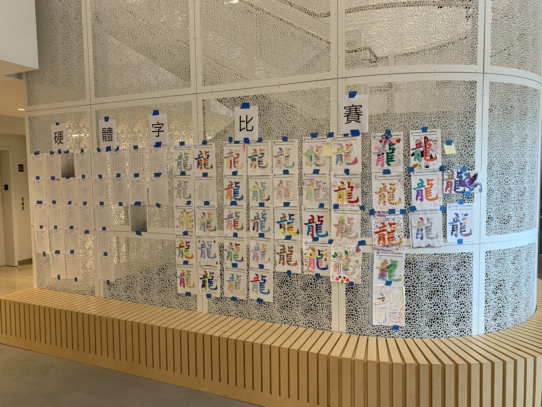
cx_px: 271
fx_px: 407
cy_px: 204
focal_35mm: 26
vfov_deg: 53.1
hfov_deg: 67.3
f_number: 1.8
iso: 64
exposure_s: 1/48
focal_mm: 4.25
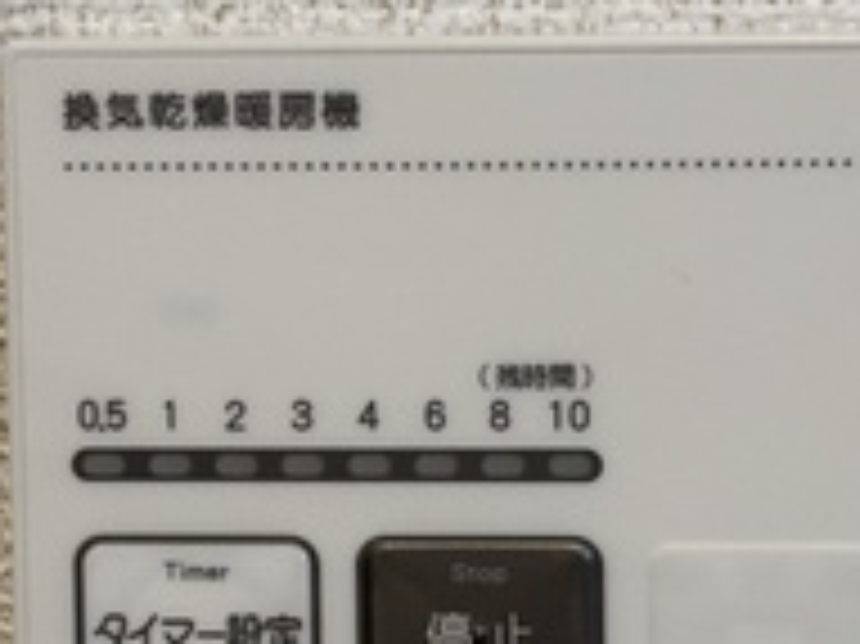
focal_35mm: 191
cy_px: 570
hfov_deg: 10.3
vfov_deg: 7.7
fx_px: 4742
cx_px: 725
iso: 64
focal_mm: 5.96
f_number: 1.6
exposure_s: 1/60
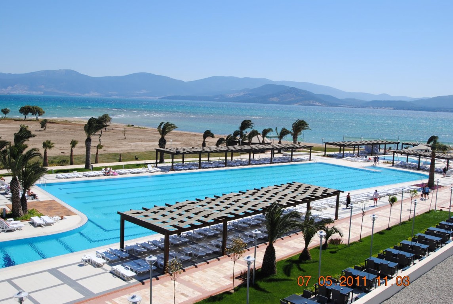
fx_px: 454
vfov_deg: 37.0
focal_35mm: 36
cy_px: 152
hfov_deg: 53.0
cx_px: 226
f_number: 8
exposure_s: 1/250
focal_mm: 24
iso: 100
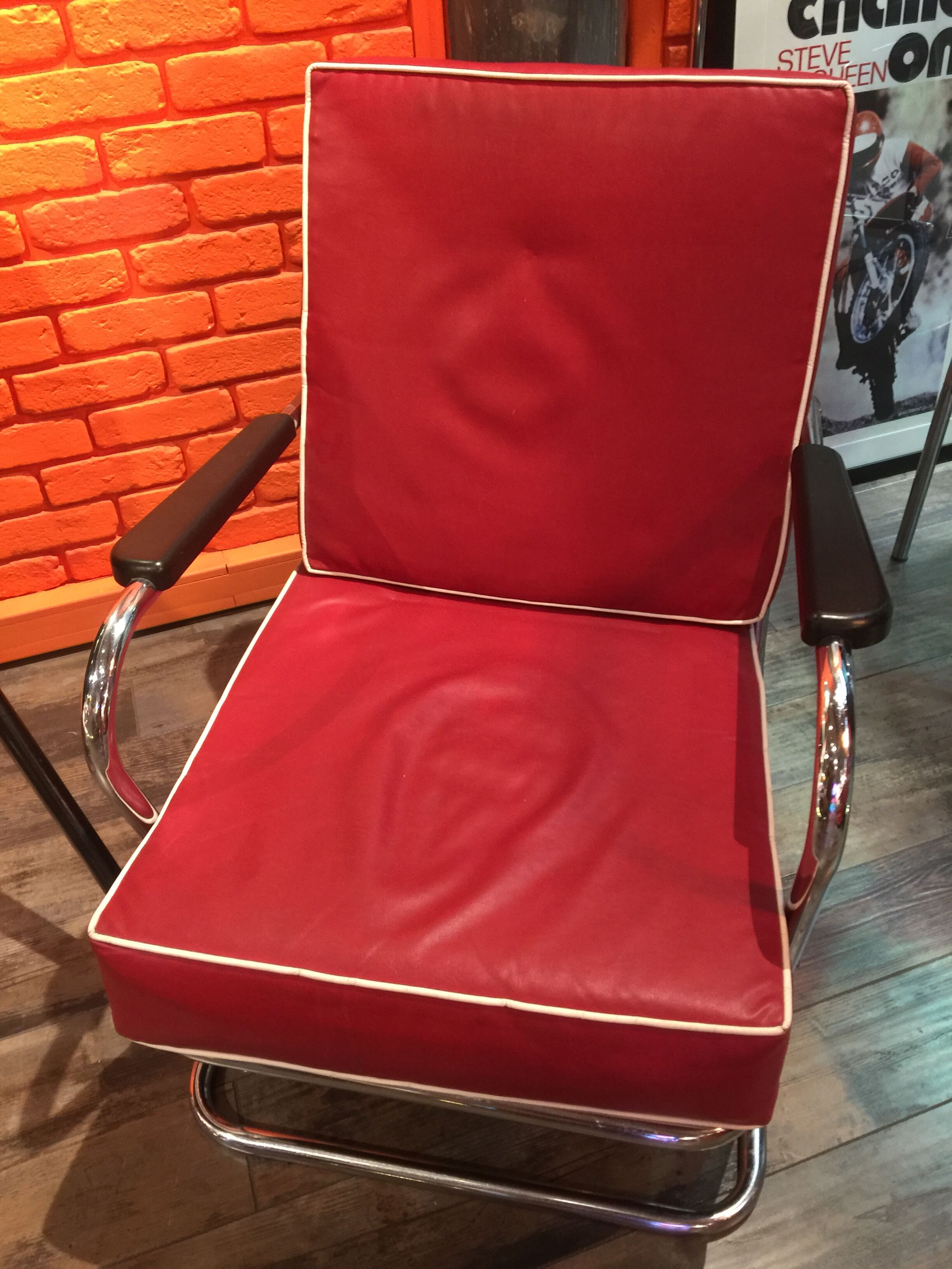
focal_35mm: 29
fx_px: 1063
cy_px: 634
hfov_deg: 48.2
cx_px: 476
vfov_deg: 61.7
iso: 100
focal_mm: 4.15
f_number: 2.2
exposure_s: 1/17
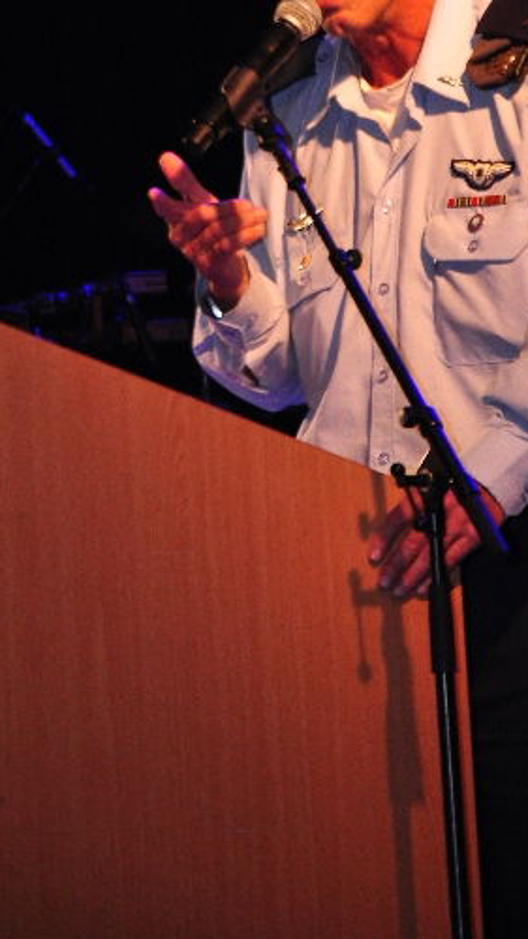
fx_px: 6596
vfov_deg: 8.1
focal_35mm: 265
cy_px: 199
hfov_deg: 4.6
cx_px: 333
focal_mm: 105
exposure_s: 1/60
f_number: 5.6
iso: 800
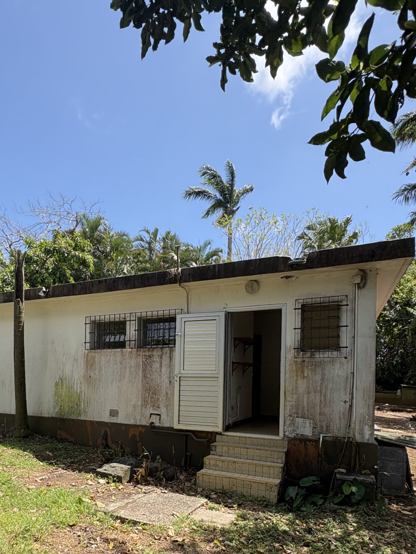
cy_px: 382
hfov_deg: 58.2
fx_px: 368
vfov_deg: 71.1
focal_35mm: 23
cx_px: 158
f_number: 2.2
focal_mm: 2.22
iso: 40
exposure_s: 1/734
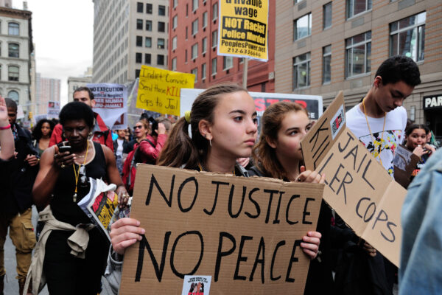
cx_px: 221
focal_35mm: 36
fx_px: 442
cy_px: 148
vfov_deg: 36.9
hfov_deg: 53.1
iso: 400
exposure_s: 1/320
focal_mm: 24
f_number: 5
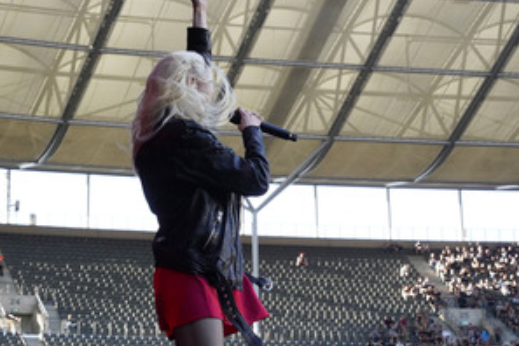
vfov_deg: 15.0
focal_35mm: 91
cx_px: 207
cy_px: 166
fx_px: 1312
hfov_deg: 22.3
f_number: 8
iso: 1600
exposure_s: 1/400
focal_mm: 60
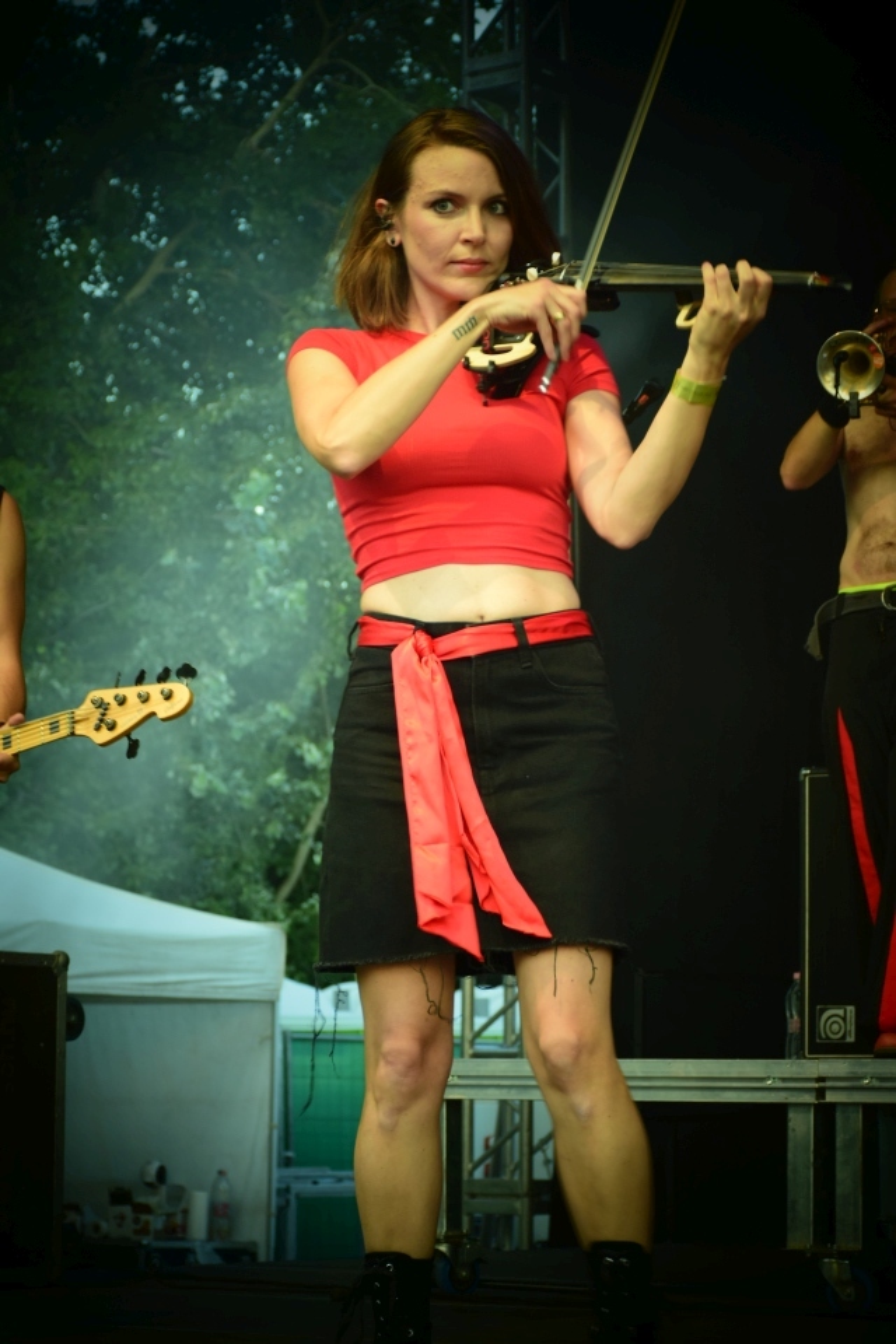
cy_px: 672
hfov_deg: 14.7
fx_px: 3472
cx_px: 448
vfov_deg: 21.9
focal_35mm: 93
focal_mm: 62
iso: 400
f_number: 5
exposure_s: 1/60
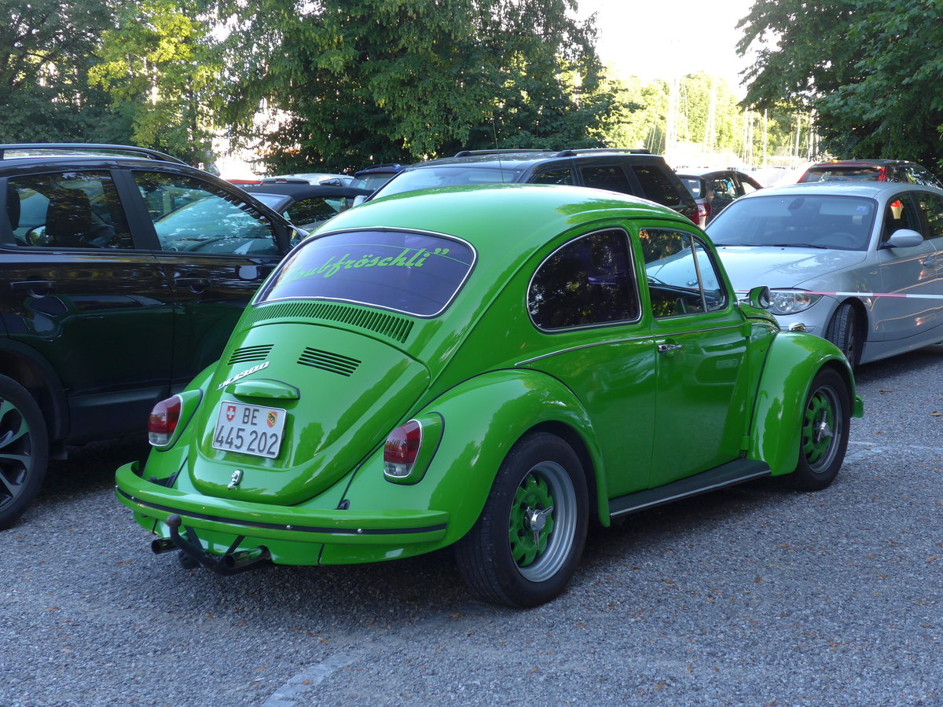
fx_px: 1607
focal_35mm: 59
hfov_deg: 32.7
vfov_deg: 24.8
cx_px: 472
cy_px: 354
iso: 125
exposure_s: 1/60
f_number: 3.5
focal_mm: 12
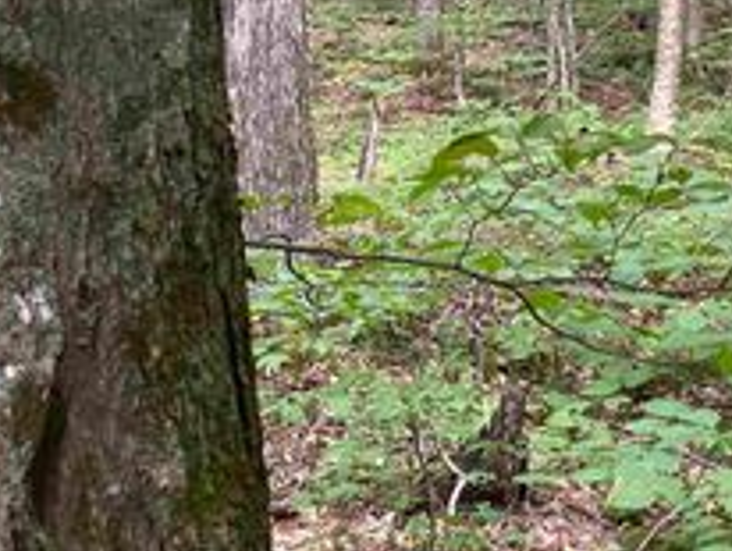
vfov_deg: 22.2
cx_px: 497
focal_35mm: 63
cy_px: -30
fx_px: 1334
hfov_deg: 30.4
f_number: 1.8
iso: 160
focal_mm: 4.25
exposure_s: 1/60
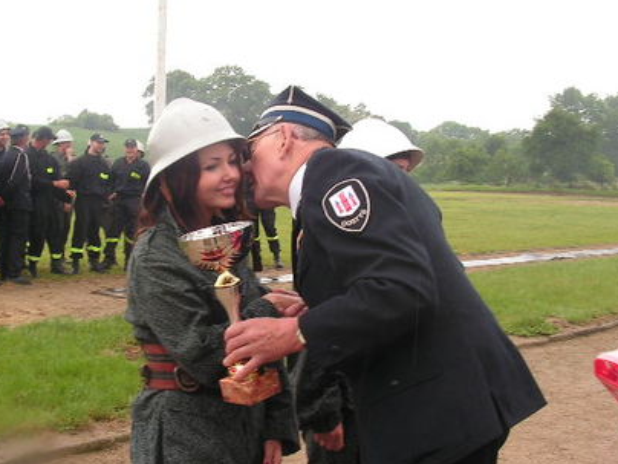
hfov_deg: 33.7
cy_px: 255
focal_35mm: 57
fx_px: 1018
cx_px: 275
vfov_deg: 25.6
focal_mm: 7.8
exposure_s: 1/60
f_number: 4.8
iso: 64
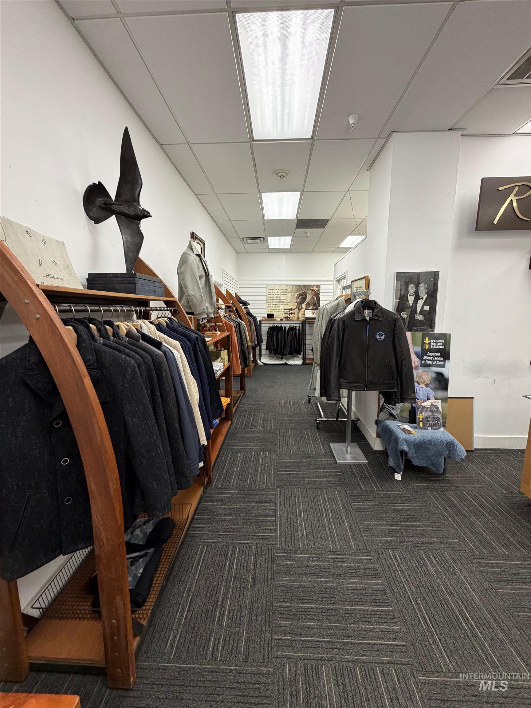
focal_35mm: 14
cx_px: 266
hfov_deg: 85.7
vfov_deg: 102.1
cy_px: 354
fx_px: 286
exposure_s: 1/120
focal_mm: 2.22
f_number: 2.2
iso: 320
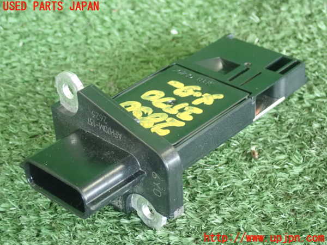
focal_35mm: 74
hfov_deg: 26.3
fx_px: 699
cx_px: 164
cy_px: 122
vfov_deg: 19.9
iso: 1600
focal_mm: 13.47
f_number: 4.2
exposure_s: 1/80
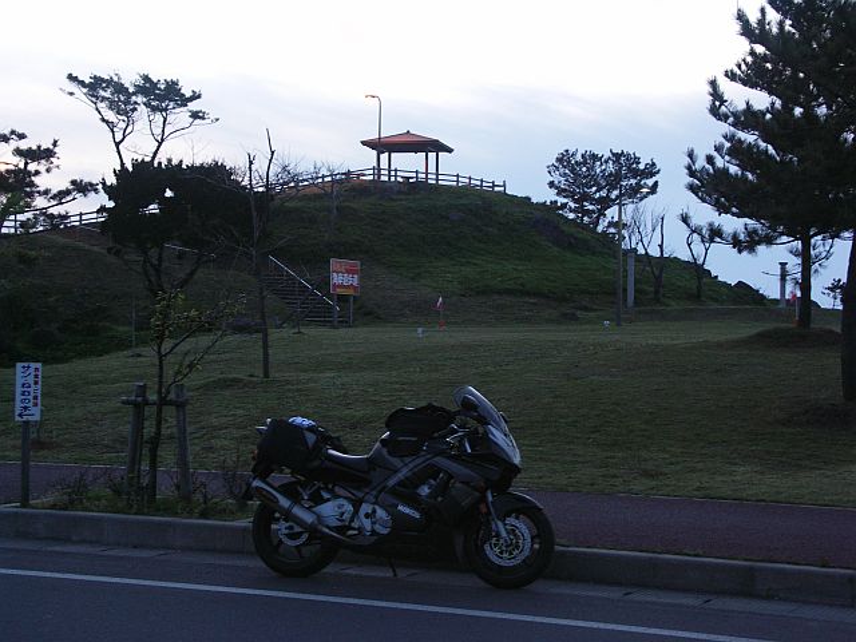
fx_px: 1484
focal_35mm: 60
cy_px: 321
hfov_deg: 32.2
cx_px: 428
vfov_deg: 24.4
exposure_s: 1/5
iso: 200
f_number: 3.2
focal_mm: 15.6
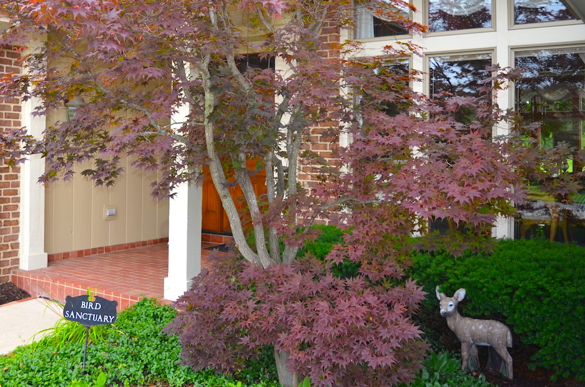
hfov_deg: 47.0
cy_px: 130
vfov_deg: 32.2
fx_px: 665
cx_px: 216
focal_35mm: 41
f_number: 3.5
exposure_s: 1/200
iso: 160
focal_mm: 20
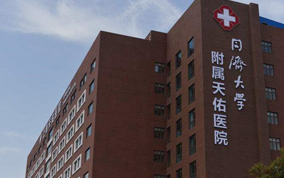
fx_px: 402
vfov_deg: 24.9
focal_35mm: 52
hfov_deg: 38.9
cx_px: 144
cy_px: 90
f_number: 2.8
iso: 125
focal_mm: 50
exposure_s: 1/2000
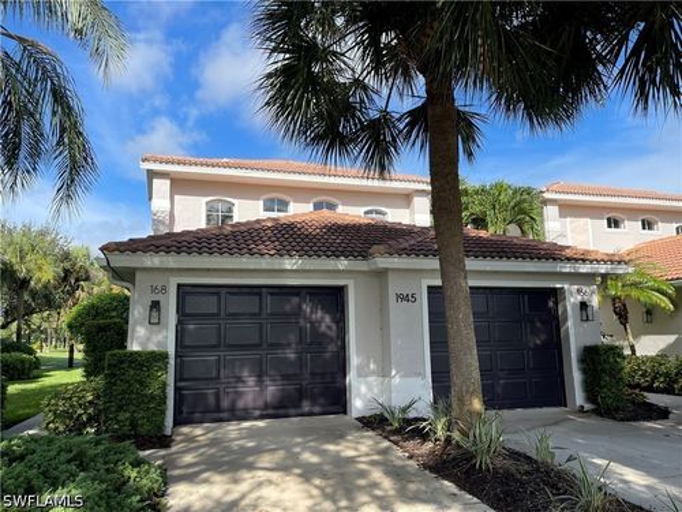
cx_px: 341
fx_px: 493
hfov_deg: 69.4
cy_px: 256
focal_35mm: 25
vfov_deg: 54.9
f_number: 1.6
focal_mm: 5.1
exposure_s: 1/2336
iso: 32
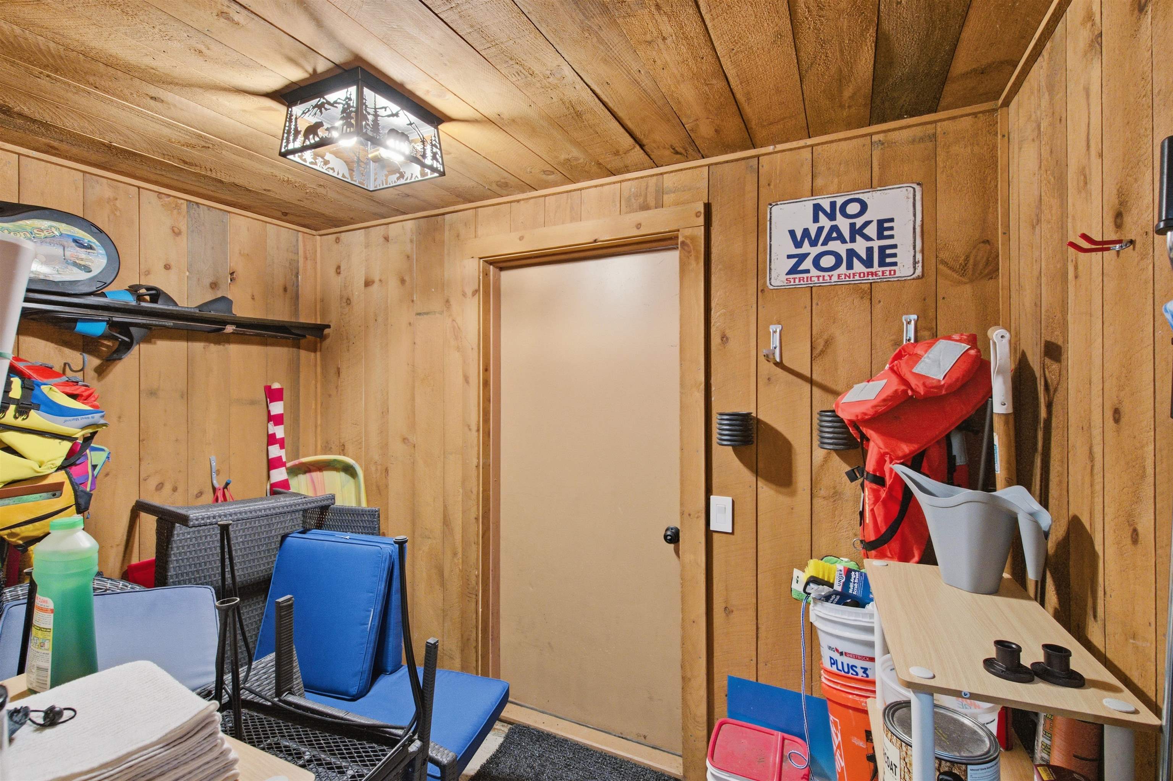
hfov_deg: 96.7
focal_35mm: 16
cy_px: 390
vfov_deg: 73.7
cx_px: 586
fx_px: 521
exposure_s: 1/500
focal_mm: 16
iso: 3200
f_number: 8
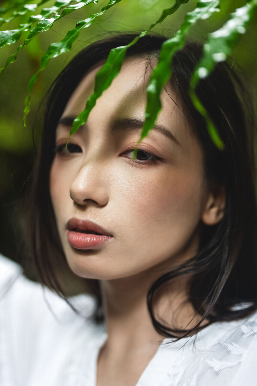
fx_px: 535
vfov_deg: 39.6
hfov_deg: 27.0
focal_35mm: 50
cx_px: 128
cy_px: 193
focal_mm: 50
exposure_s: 1/200
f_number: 1.8
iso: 1000
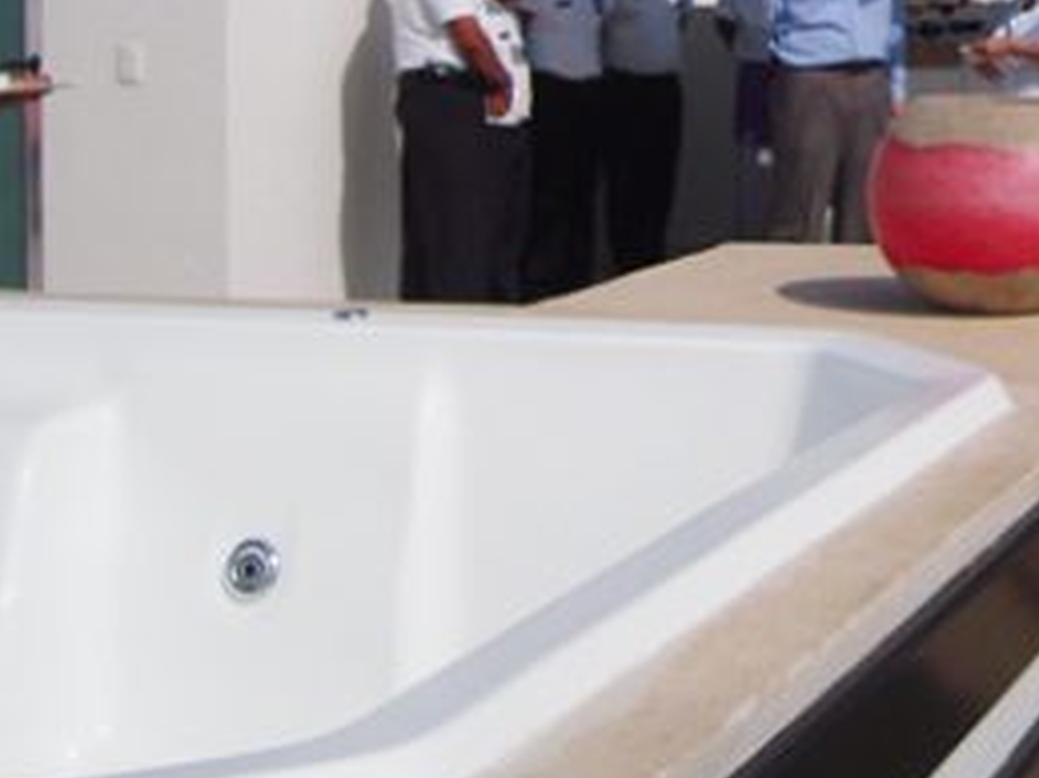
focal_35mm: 83
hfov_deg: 22.7
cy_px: -140
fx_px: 2490
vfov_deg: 17.0
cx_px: 1019
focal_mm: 5
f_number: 5.4
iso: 100
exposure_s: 1/1600
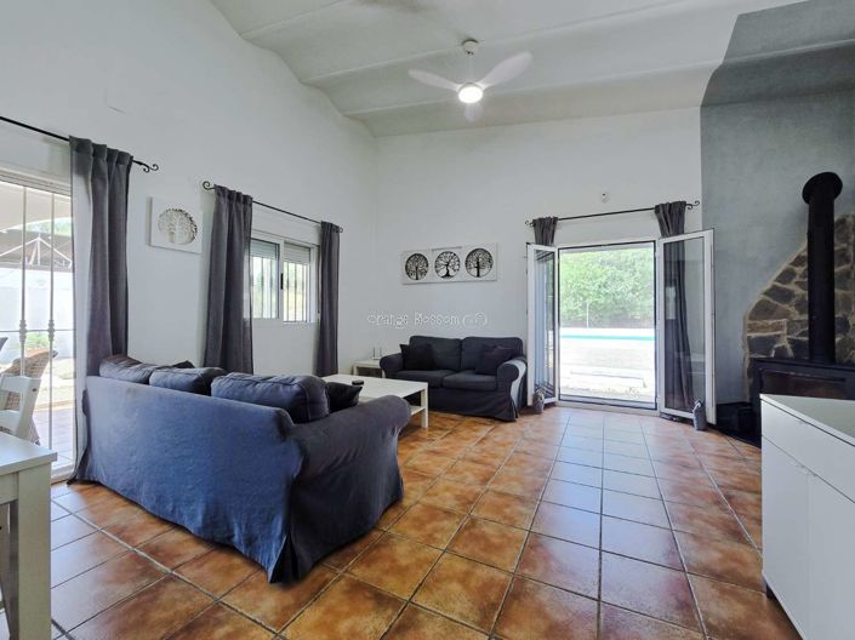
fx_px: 321
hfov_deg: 106.2
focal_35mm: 13
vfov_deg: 89.9
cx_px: 428
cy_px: 320
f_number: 2.2
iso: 64
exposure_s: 1/100
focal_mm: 2.2
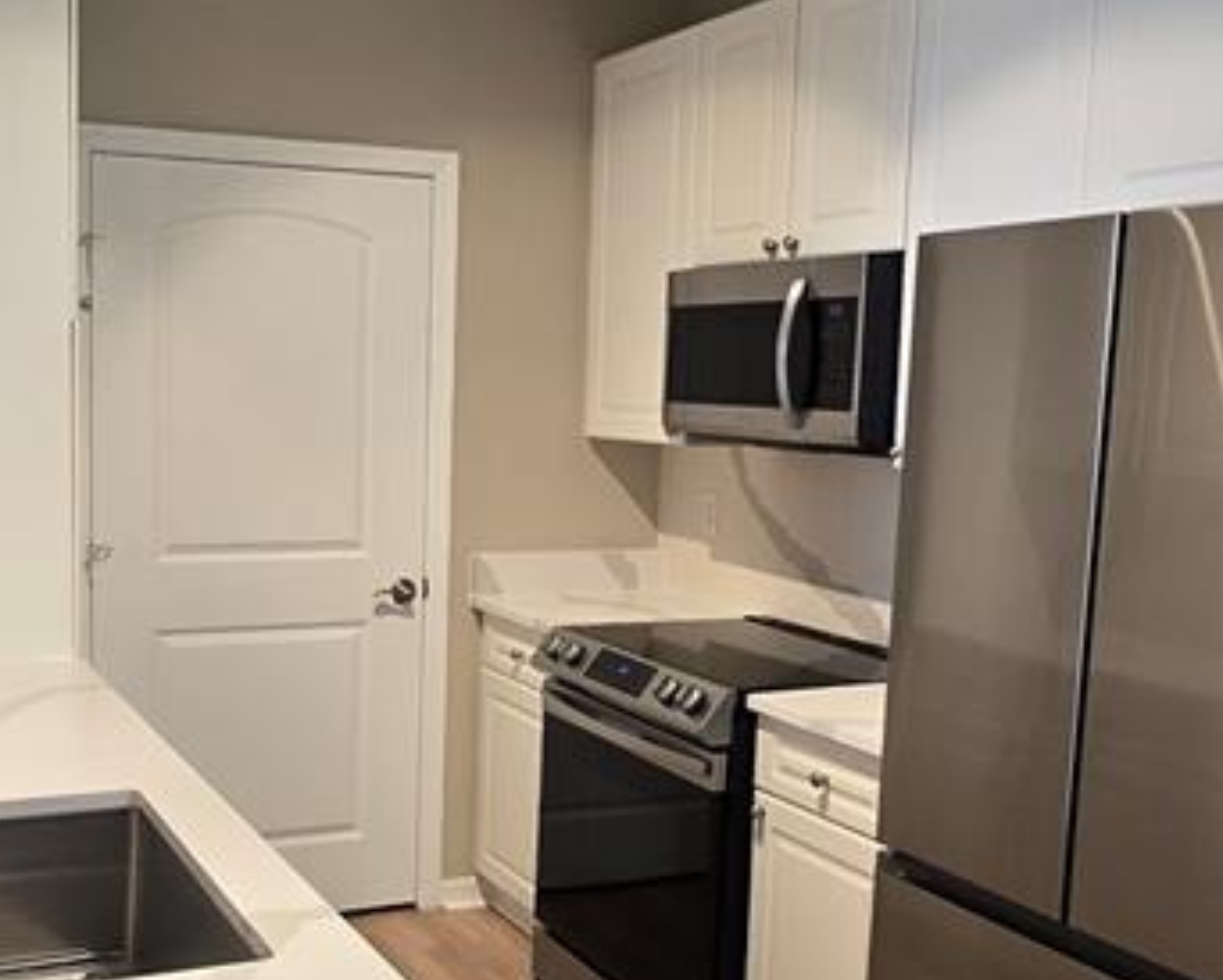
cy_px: 562
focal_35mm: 38
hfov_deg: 47.3
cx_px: 429
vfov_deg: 39.1
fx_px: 1376
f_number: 2.2
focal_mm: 2.2
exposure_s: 1/60
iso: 160
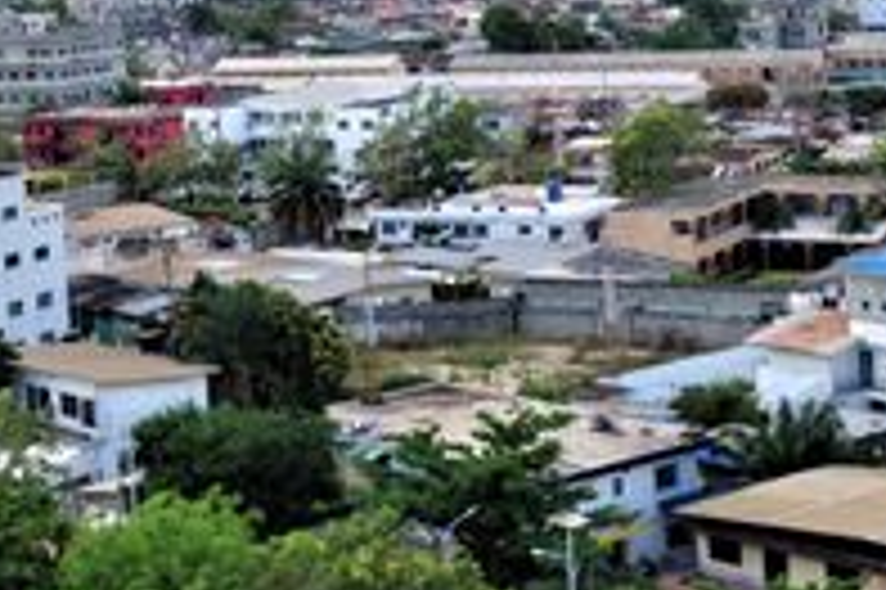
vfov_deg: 14.0
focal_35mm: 96
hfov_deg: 21.2
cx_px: 387
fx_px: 2361
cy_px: 23
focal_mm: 28.13
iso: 200
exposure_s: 1/60
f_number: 4
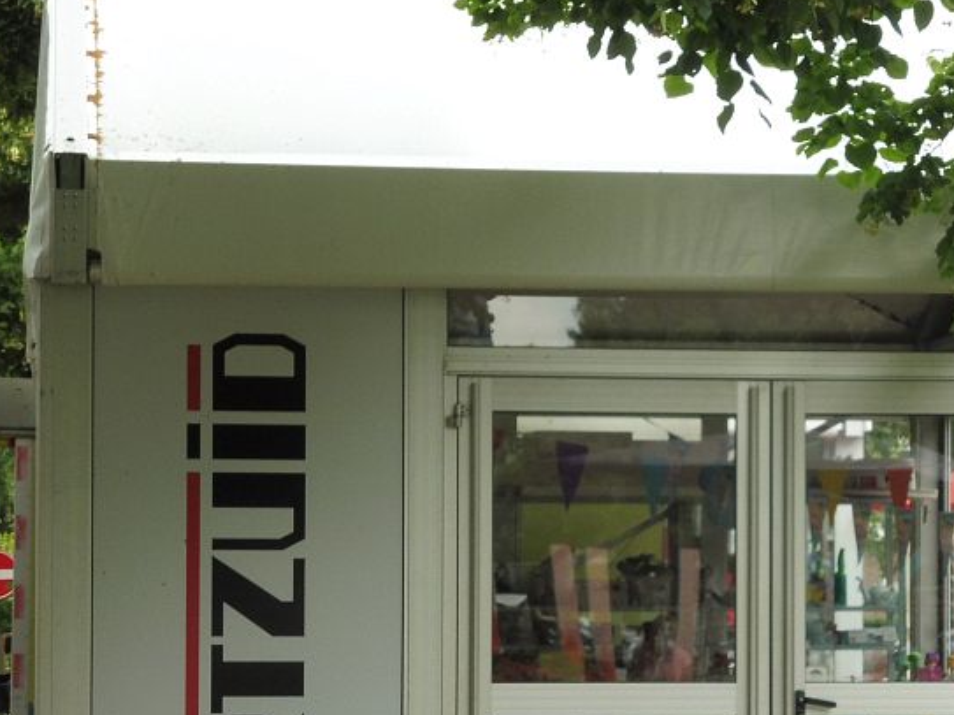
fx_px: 4987
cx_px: 738
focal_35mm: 181
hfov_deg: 10.9
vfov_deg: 8.2
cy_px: 497
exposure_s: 1/125
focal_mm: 17.1
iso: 100
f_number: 5.3
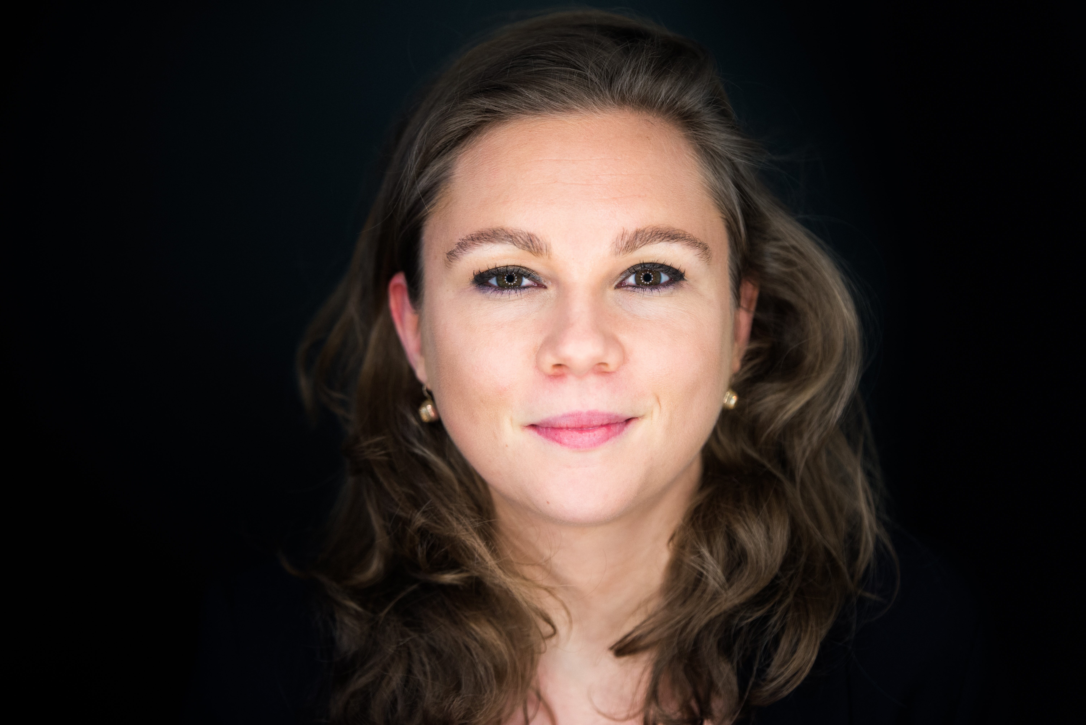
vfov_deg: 10.6
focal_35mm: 130
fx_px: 3923
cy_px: 362
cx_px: 543
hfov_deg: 15.8
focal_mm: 130
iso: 640
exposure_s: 1/250
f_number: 2.8
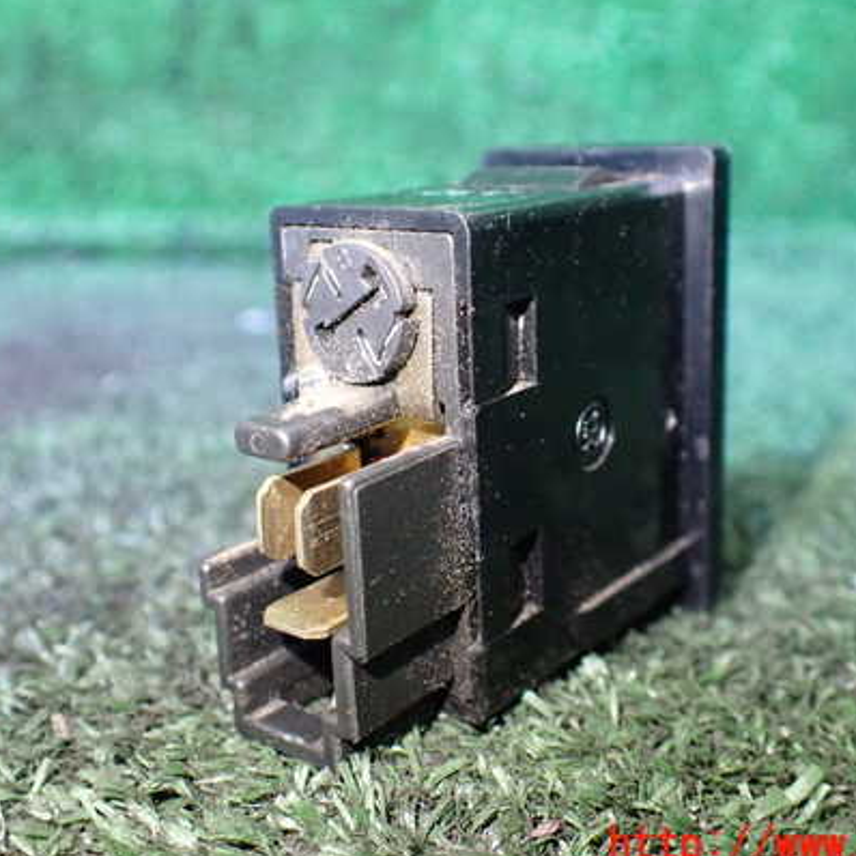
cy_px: 389
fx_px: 1119
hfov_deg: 41.8
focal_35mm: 40
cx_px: 450
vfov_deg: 41.8
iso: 800
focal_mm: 5.4
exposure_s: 1/40
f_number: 2.3
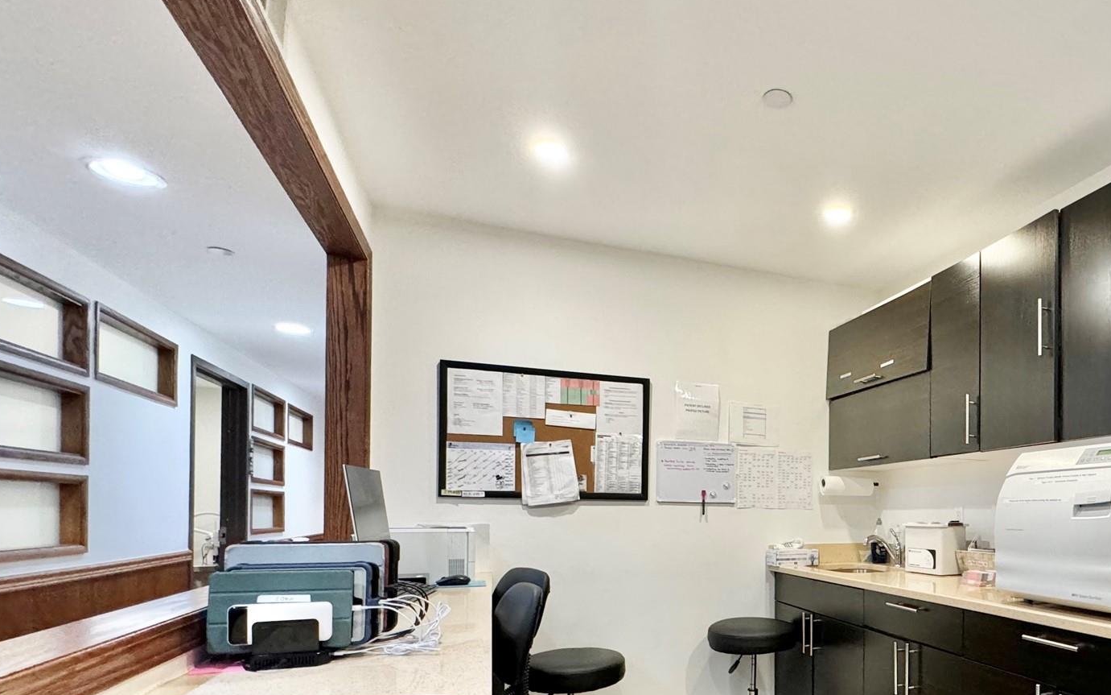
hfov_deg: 75.3
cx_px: 799
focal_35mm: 22
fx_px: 666
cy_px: 510
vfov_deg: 52.9
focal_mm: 2.22
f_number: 2.2
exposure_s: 1/60
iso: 500
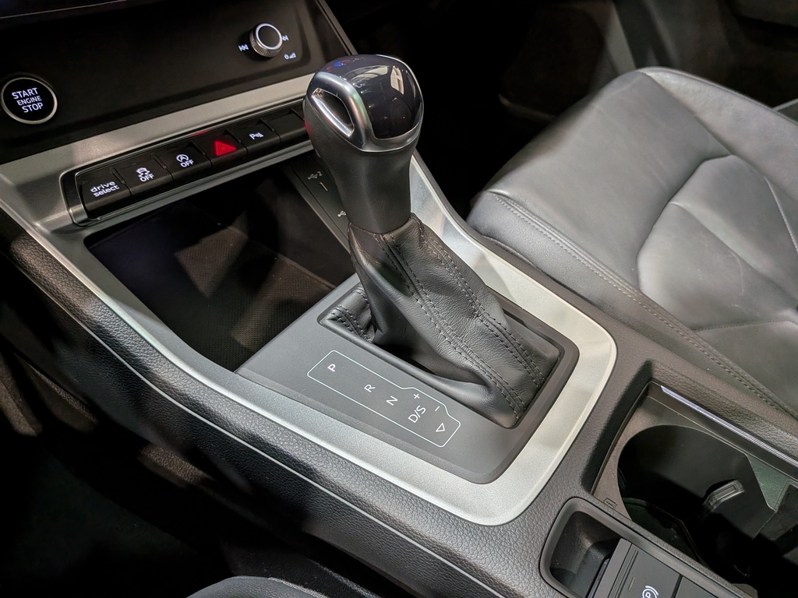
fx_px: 553
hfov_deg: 71.6
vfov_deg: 56.8
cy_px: 299
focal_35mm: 24
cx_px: 399
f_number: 1.7
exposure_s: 1/66.2
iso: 31
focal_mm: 4.53
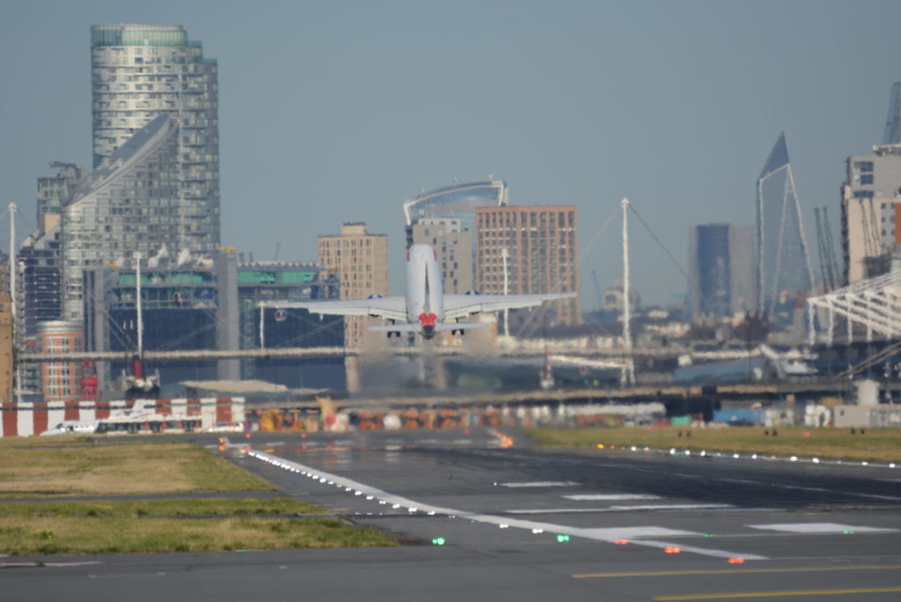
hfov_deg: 3.4
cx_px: 451
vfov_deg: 2.2
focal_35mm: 613
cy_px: 297
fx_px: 15348
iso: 100
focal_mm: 400
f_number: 5.6
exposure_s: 1/800
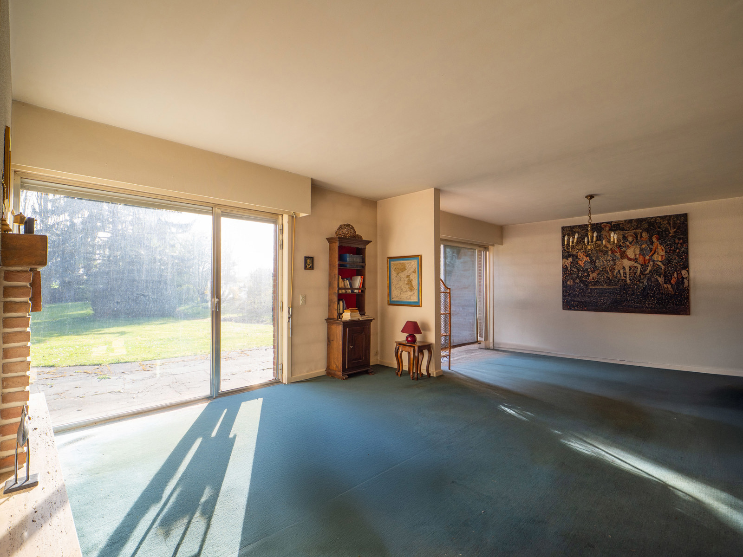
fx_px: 343
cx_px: 372
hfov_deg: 94.5
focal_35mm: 16
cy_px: 278
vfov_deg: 78.1
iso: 200
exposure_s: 1/100
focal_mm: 8
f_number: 5
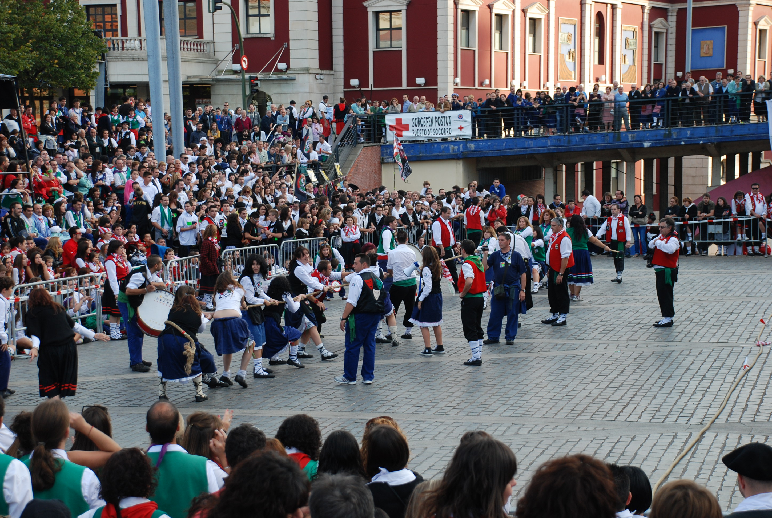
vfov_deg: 17.6
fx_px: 1676
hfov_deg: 25.9
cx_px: 386
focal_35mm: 78
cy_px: 259
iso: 200
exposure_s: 1/125
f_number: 5.6
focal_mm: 52
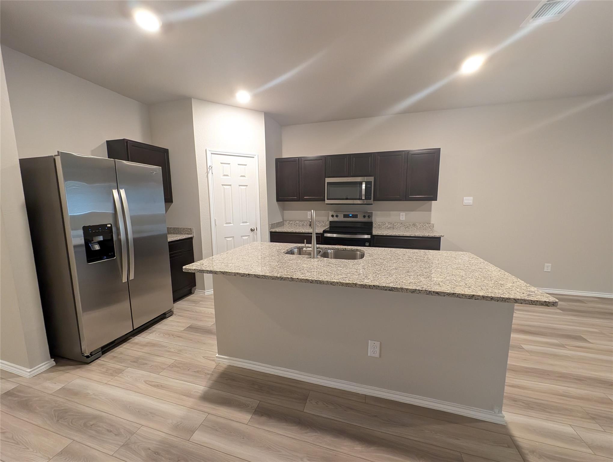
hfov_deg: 110.5
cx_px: 306
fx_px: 213
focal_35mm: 12
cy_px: 231
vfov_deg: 94.6
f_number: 1.95
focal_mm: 2.23
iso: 1316
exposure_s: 1/120
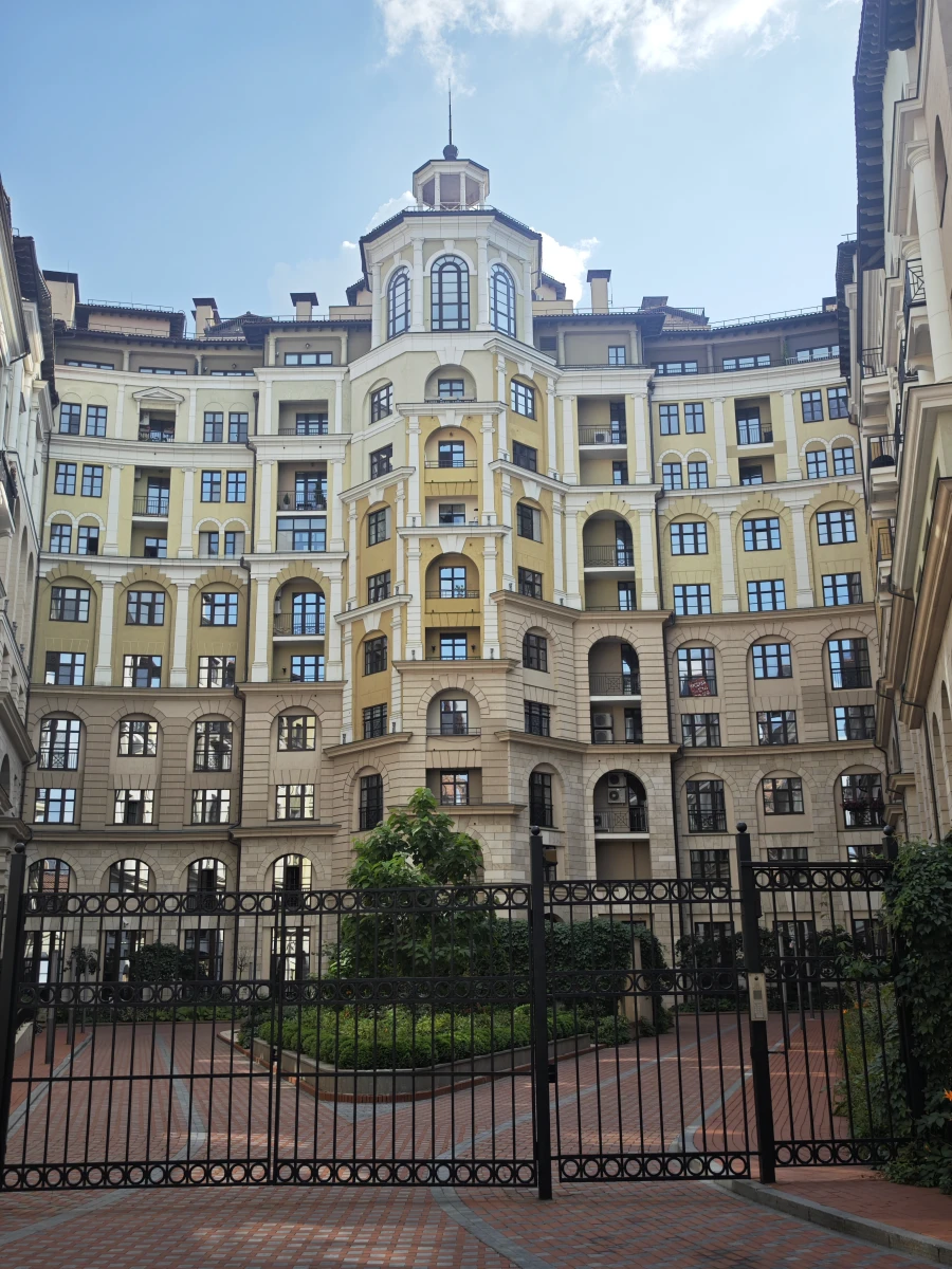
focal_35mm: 35
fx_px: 1283
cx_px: 476
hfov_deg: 40.7
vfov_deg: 52.6
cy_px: 634
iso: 50
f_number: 2
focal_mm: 8.72
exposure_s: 1/1464
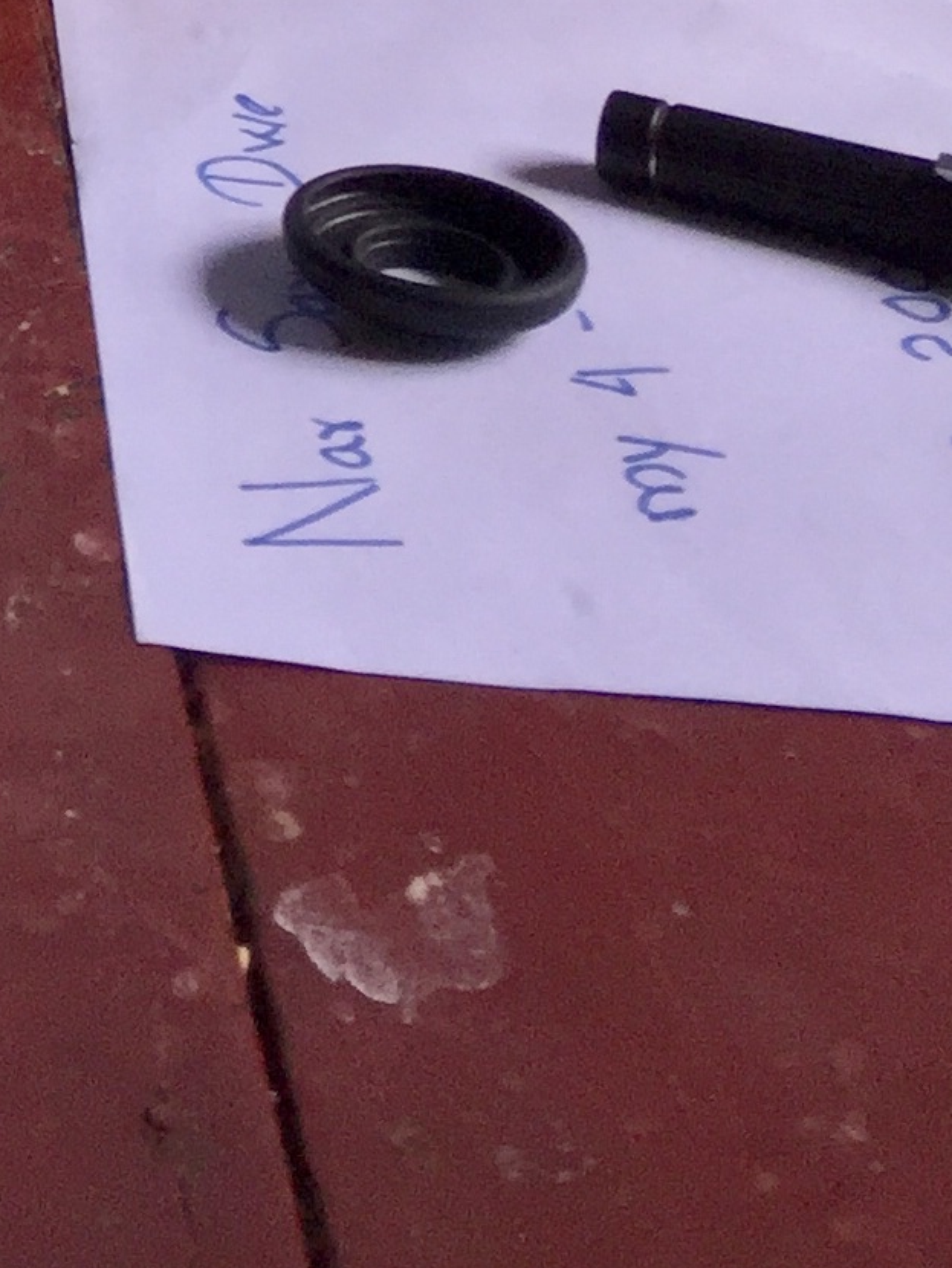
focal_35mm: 114
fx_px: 4178
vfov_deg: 15.1
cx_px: -833
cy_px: -962
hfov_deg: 11.9
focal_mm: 4.15
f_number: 2.2
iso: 32
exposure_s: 1/265
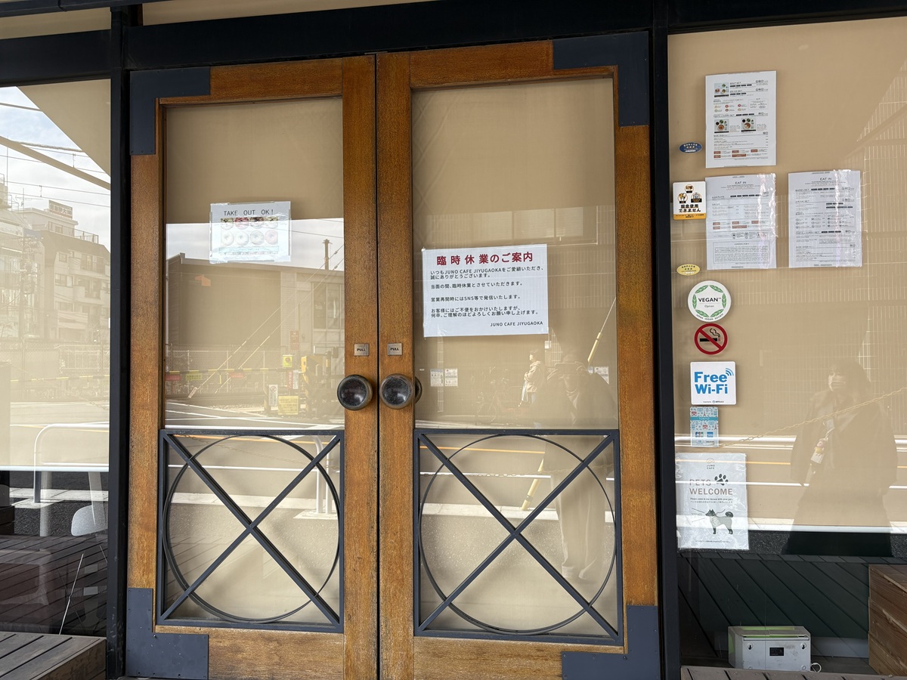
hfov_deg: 67.3
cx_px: 454
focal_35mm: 26
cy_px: 340
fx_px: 681
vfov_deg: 53.1
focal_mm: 5.96
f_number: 1.6
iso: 50
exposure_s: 1/519
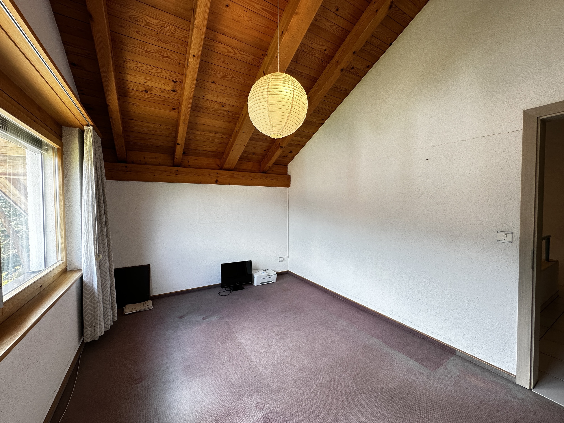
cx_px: 282
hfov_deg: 102.1
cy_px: 212
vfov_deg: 85.7
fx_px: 228
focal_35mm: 14
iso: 125
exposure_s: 1/100
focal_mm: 2.22
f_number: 2.2
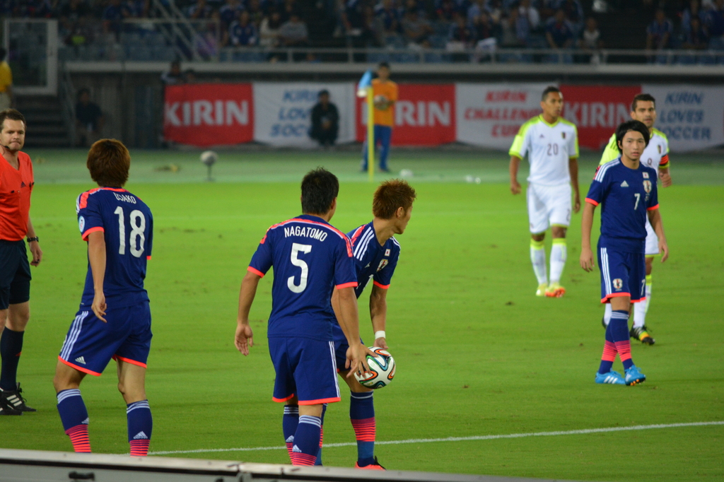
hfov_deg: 4.6
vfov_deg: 3.1
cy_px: 241
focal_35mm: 450
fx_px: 9047
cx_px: 362
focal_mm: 300
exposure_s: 1/250
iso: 1600
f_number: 5.6
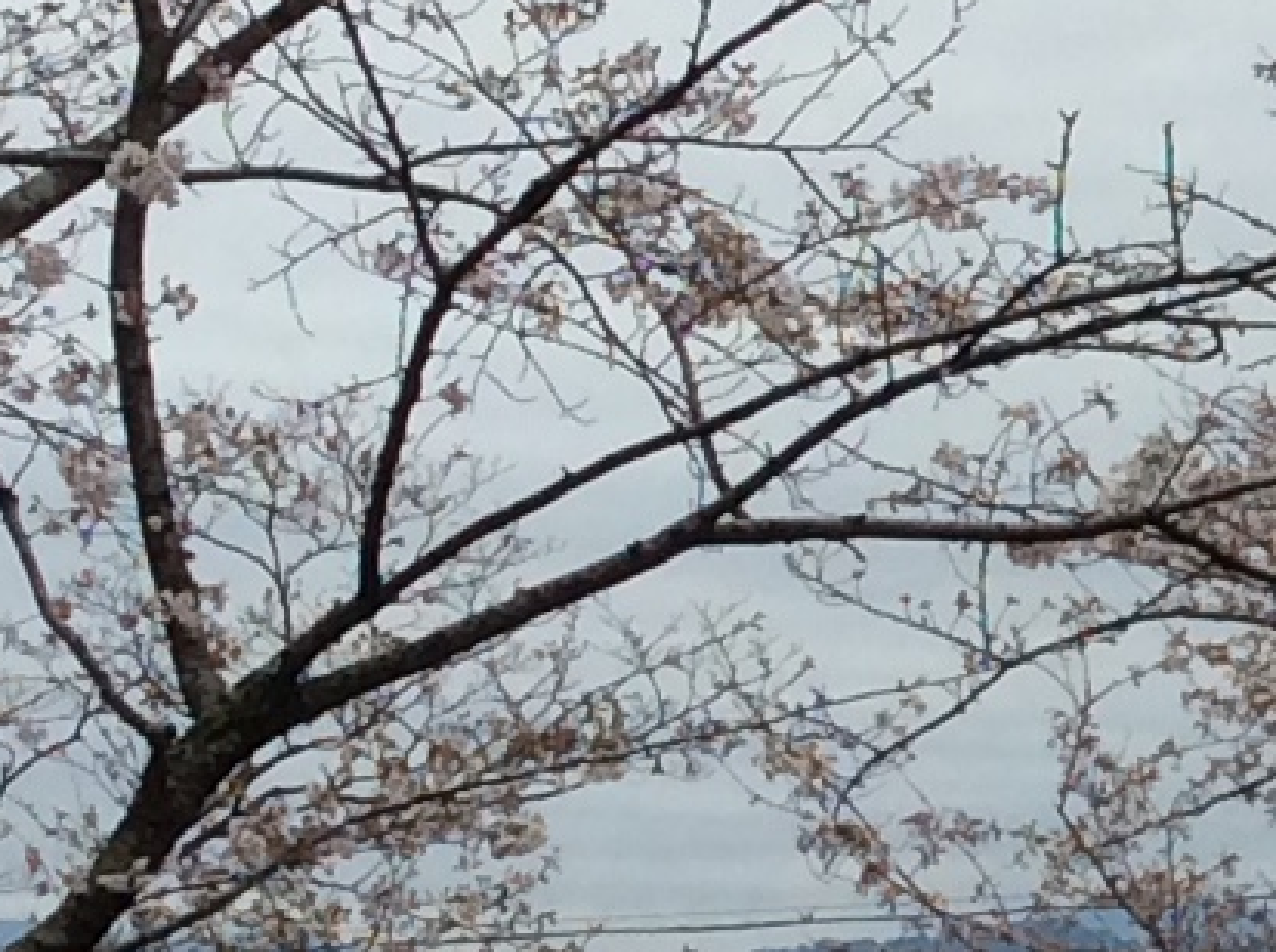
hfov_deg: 9.4
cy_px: 436
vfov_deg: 7.4
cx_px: 2197
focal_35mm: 201
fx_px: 7394
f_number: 2.4
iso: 32
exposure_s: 1/292
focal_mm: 3.3
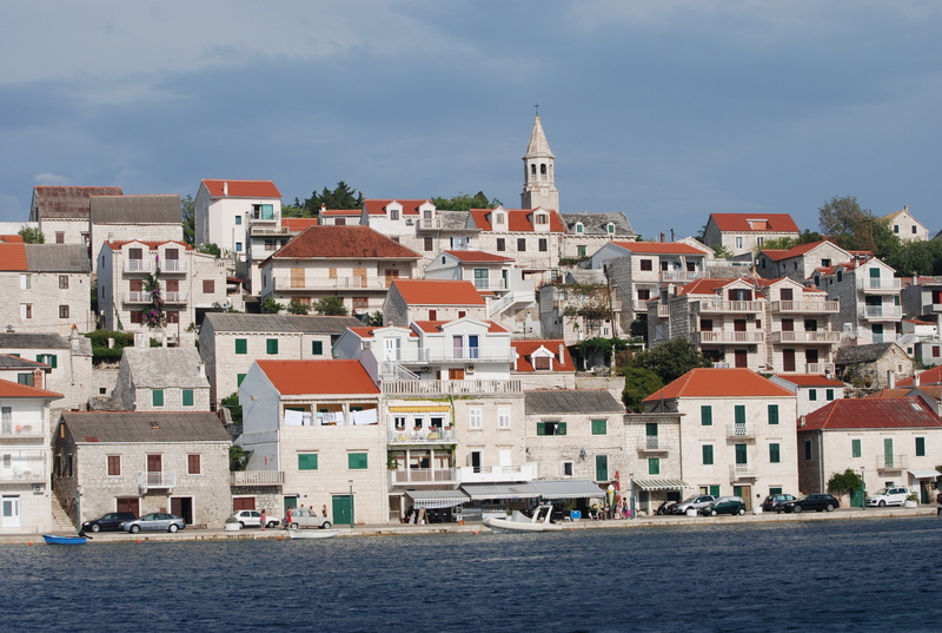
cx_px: 471
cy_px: 316
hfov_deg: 24.6
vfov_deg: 16.6
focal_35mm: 82
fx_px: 2163
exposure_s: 1/320
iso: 100
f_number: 9
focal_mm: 55
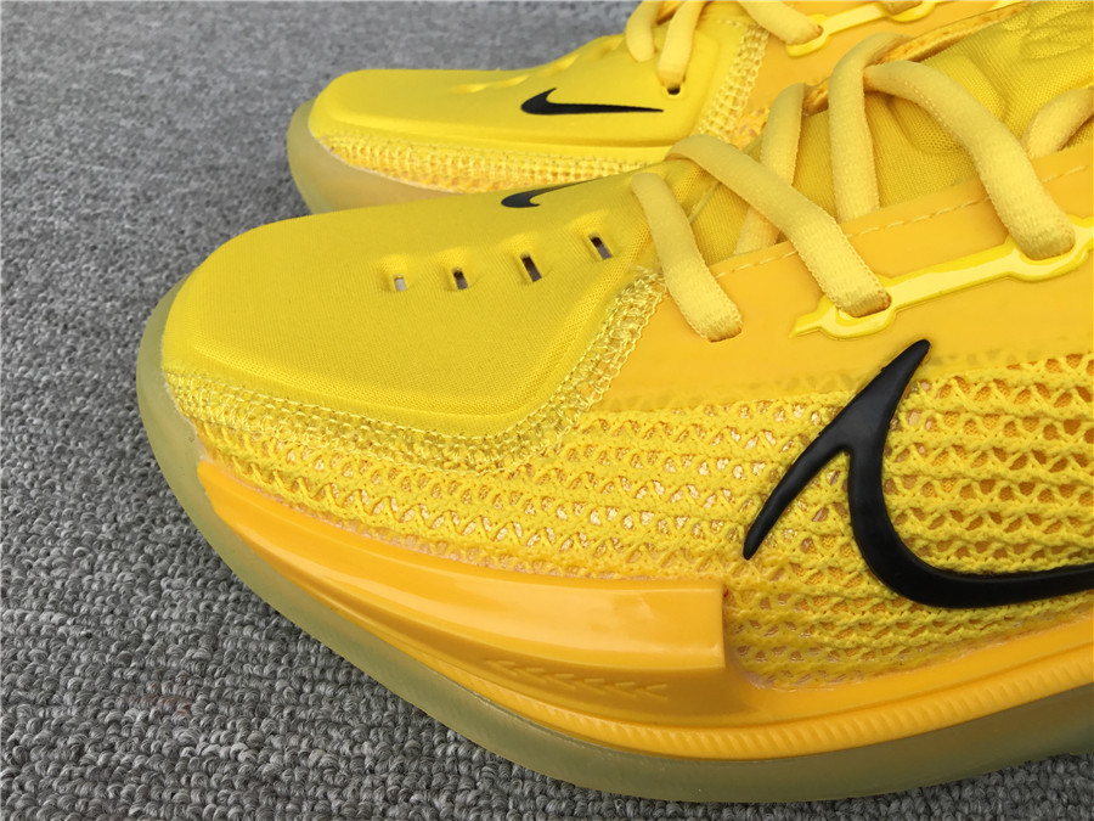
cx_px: 547
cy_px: 410
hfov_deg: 58.4
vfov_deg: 45.4
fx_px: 980
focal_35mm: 31
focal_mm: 3.3
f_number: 2.4
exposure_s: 1/450
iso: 25
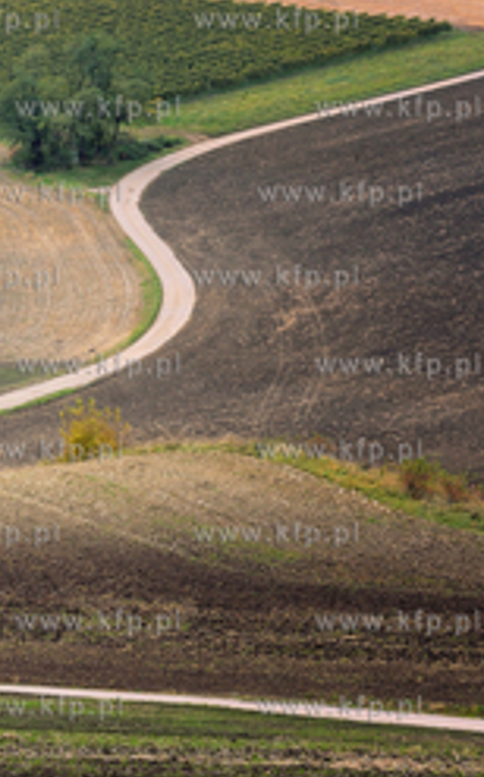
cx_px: -91
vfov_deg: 11.3
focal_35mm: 185
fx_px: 3911
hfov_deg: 7.0
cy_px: 406
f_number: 16
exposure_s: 1/15
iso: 800
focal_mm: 112
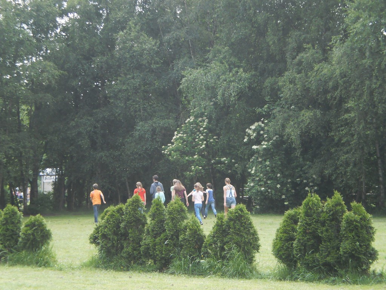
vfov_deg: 14.9
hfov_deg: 19.8
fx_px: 1104
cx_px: 193
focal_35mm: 99
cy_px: 145
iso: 200
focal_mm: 17.3
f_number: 5.7
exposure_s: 1/160
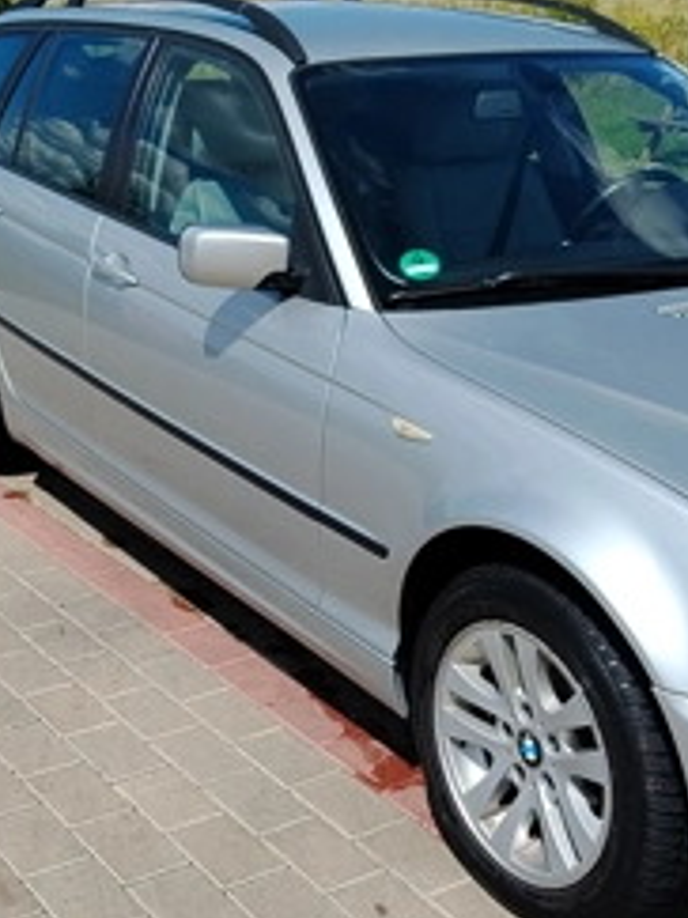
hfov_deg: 26.0
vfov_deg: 34.3
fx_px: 1485
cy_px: 499
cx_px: 272
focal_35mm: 56
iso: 100
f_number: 1.8
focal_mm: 4.25
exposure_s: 1/2384
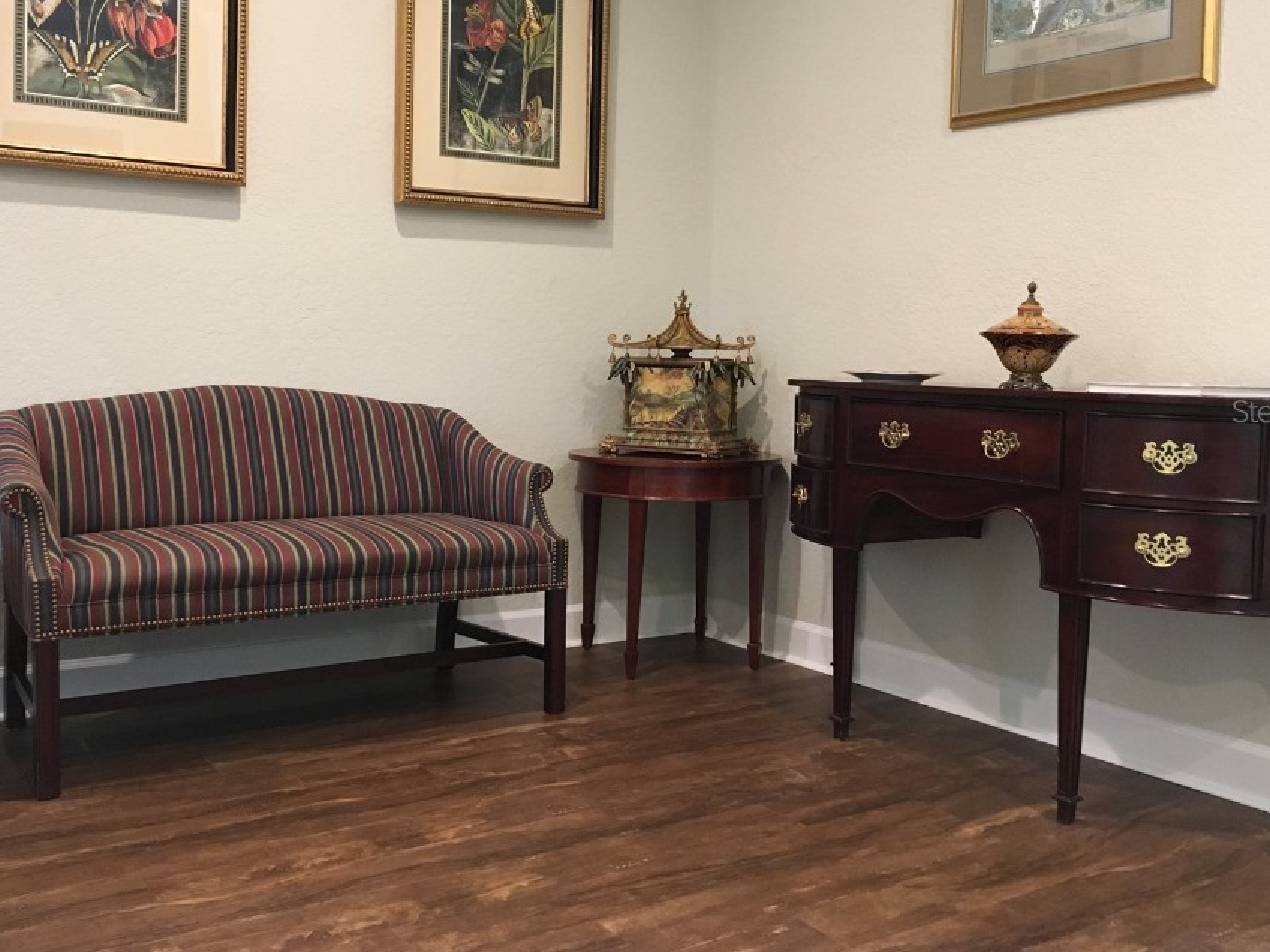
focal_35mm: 35
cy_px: 410
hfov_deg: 52.6
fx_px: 1284
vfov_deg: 40.6
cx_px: 607
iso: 200
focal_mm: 4.15
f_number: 2.2
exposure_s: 1/24
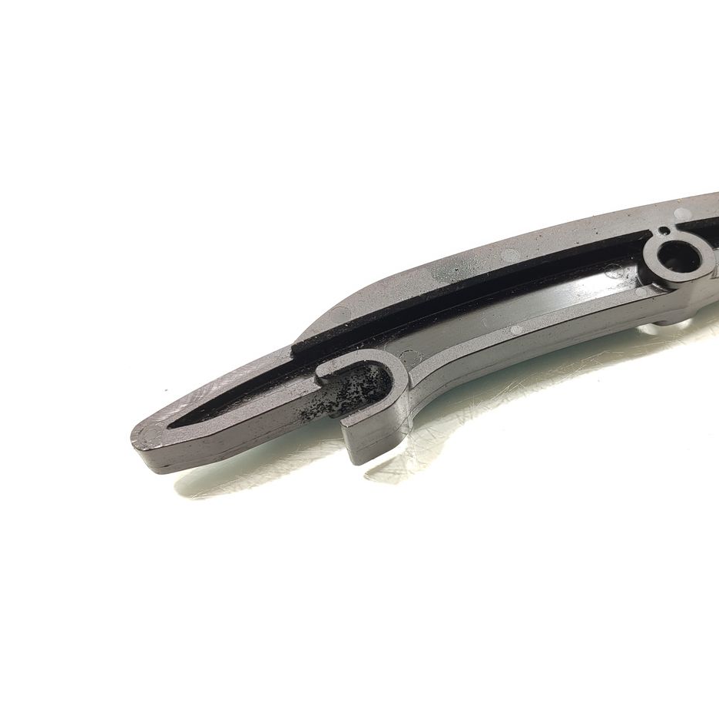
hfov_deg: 54.5
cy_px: 358
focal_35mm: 29
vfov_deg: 55.6
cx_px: 481
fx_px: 681
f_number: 1.89
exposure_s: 1/100
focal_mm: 5.89
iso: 320
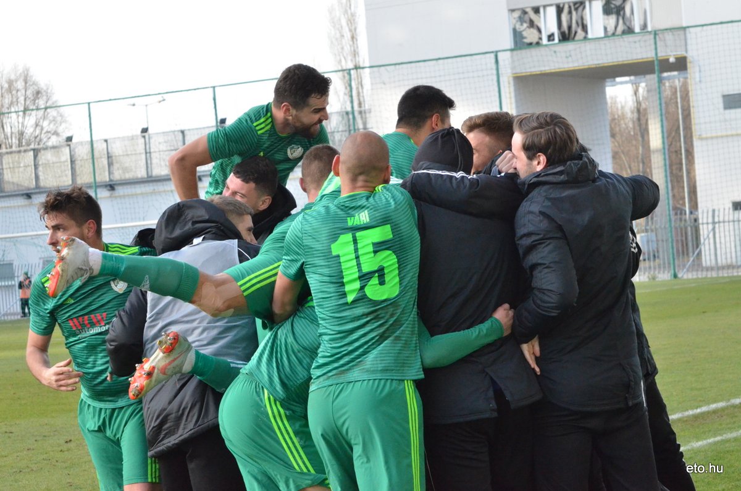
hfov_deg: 19.5
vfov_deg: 13.0
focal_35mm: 105
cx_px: 370
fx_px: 2157
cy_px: 246
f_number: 9
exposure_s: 1/1250
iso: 3200
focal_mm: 70
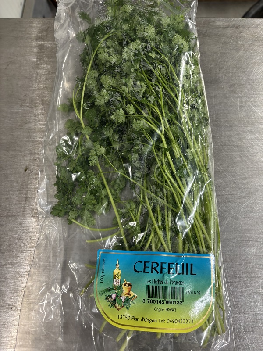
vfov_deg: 67.3
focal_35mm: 26
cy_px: 176
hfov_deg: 53.1
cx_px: 132
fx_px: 263
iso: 100
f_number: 1.6
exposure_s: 1/50
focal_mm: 5.96
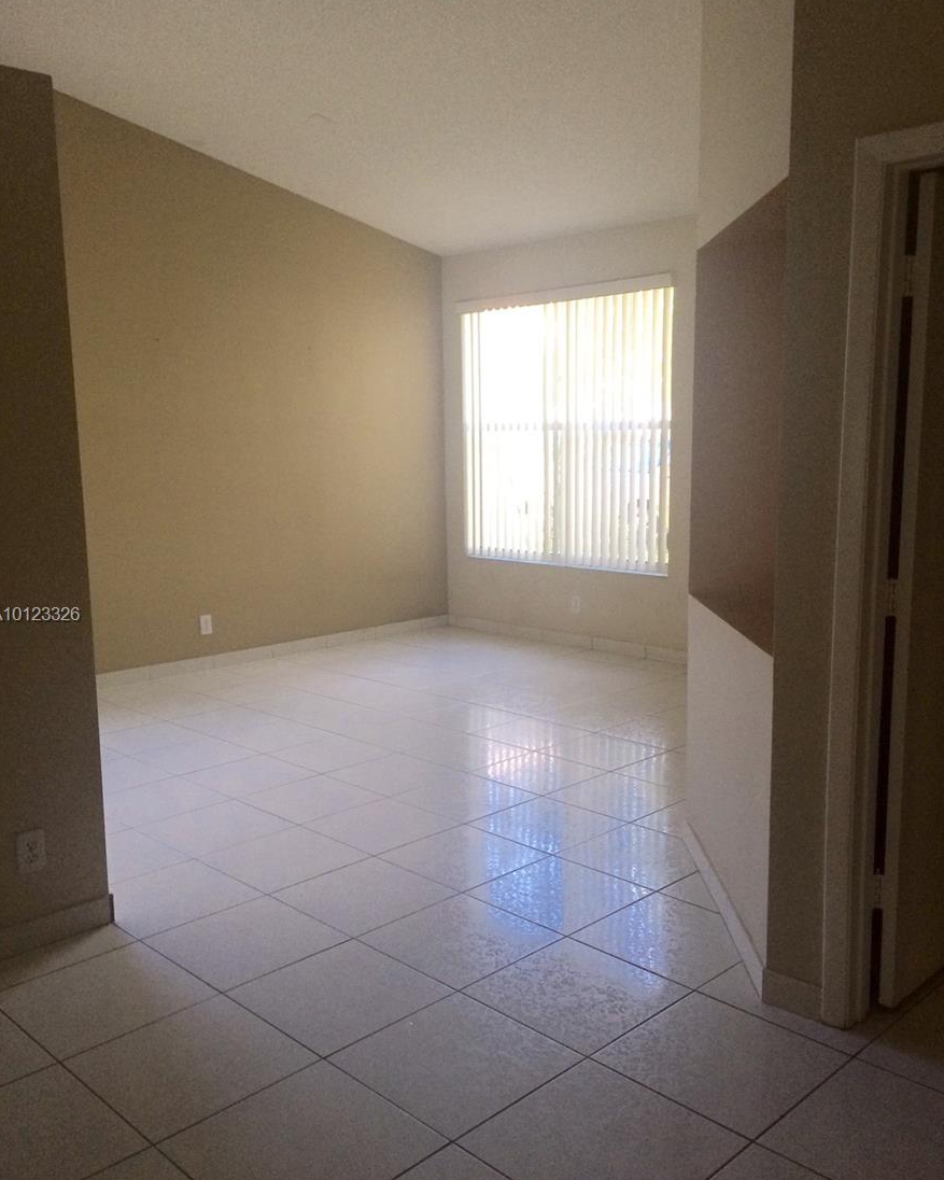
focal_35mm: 31
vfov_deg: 57.2
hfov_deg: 47.1
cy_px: 617
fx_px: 1082
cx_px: 471
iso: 50
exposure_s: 1/30
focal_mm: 4.15
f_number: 2.2
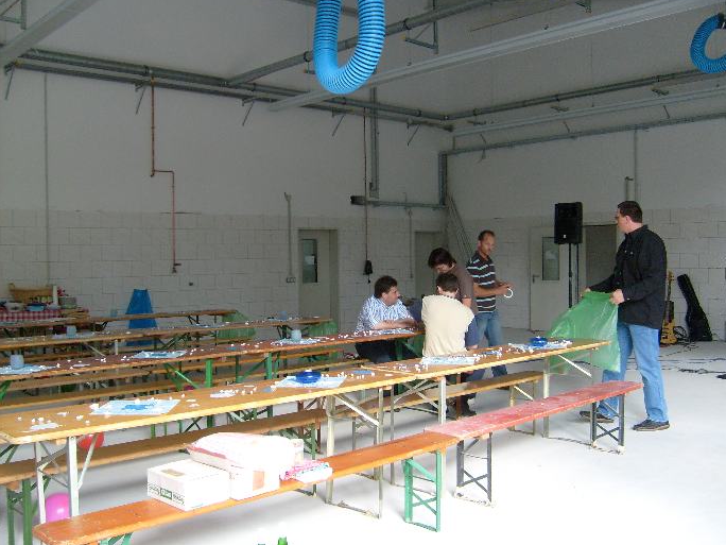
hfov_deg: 51.3
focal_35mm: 36
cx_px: 371
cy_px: 269
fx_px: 755
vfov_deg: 39.7
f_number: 2.8
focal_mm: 5.8
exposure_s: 1/60
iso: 100
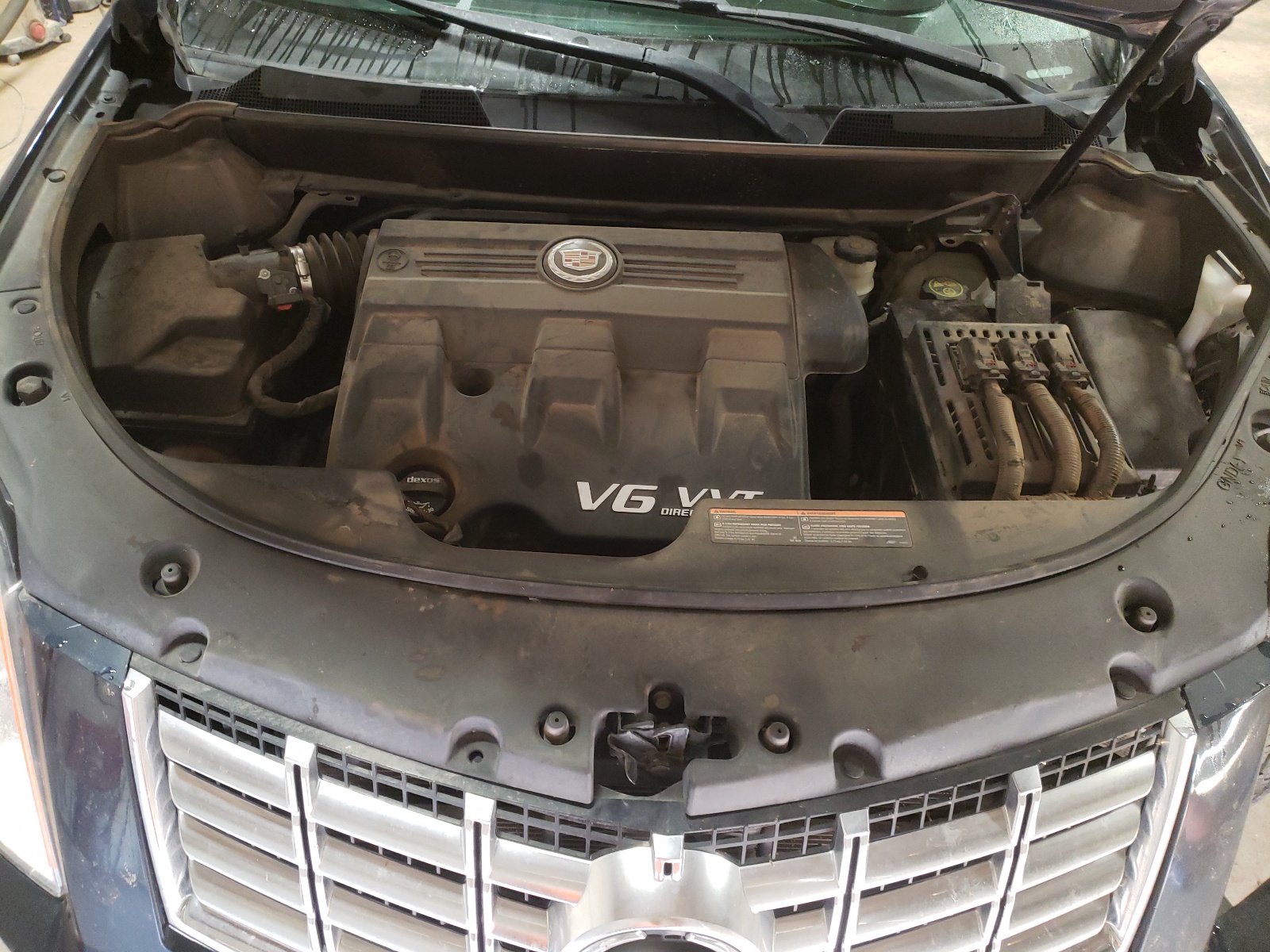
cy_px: 476
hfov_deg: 67.3
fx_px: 954
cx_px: 635
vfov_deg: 53.1
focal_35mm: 26
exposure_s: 1/30
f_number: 1.5
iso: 281
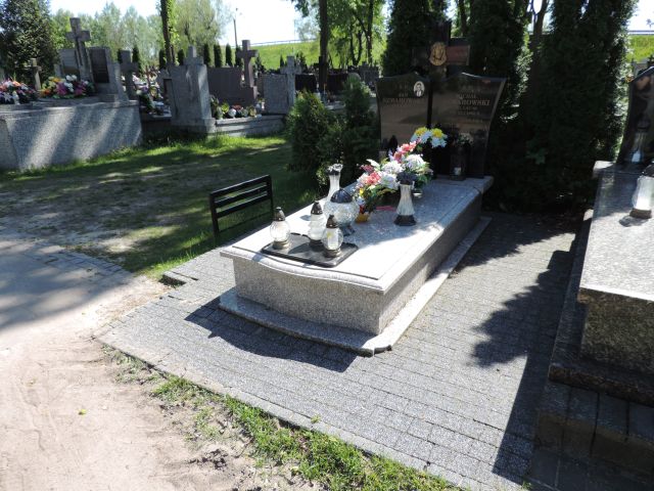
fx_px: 453
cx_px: 327
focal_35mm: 24
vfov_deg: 56.8
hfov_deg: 71.6
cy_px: 246
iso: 80
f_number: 3
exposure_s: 1/400
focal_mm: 4.3
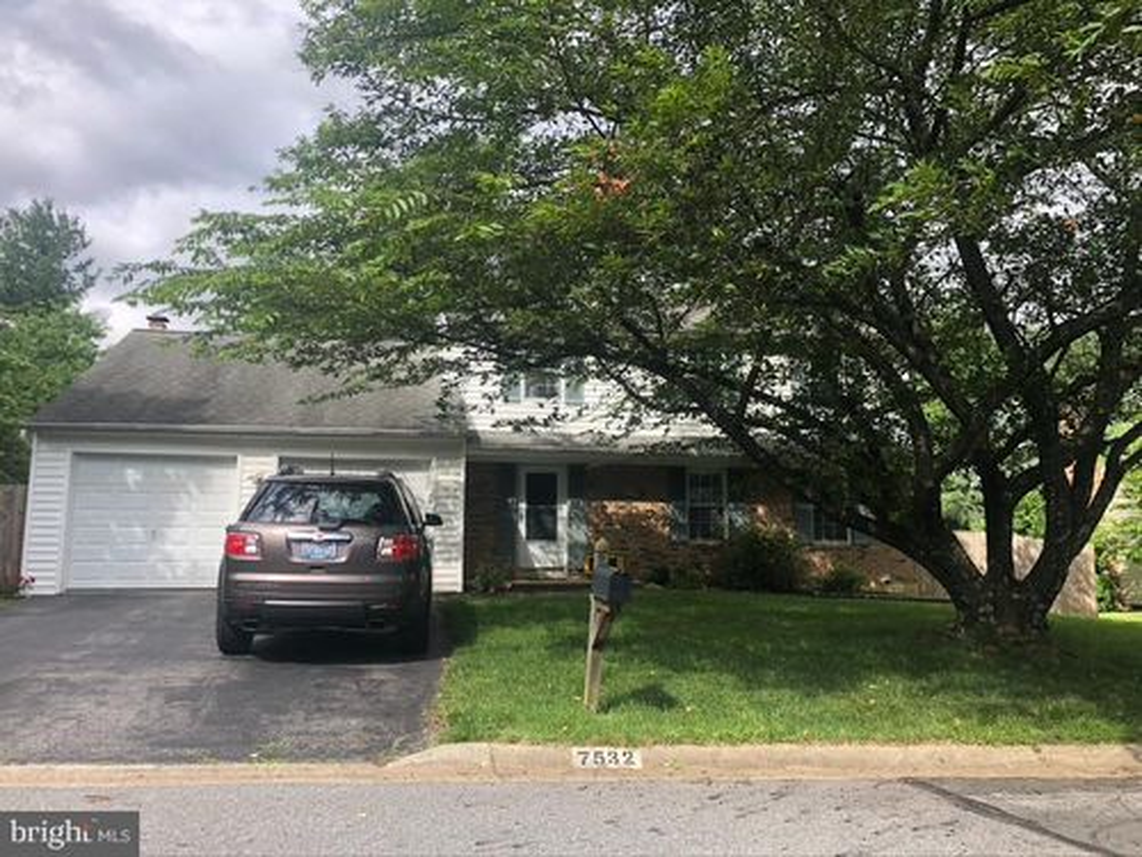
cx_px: 571
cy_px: 428
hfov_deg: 63.4
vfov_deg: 49.7
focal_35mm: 28
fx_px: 924
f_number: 1.8
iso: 20
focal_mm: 4
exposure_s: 1/762
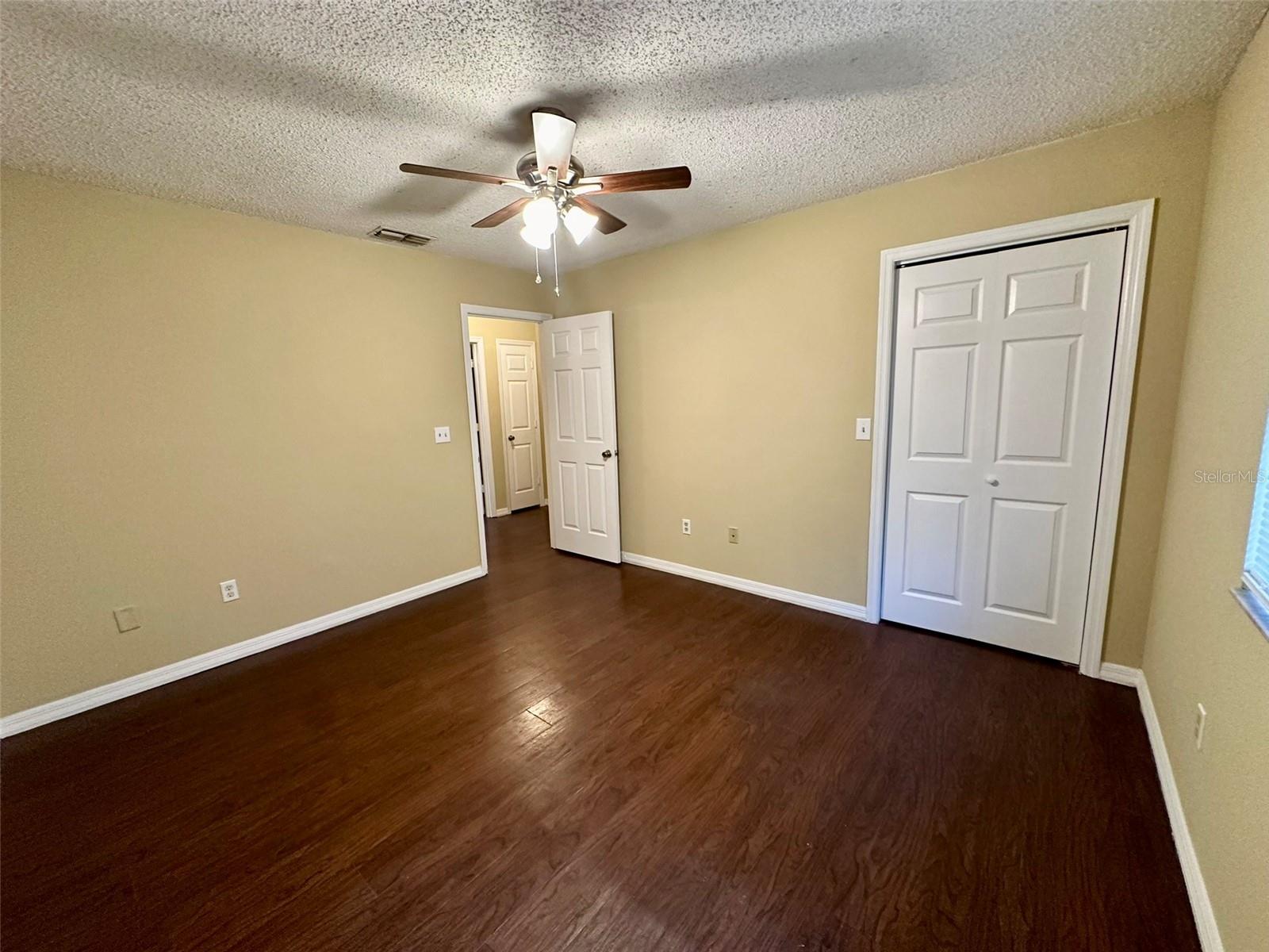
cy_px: 476
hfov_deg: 102.1
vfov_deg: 85.7
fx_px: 513
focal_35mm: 14
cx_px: 634
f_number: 2.2
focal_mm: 2.22
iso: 400
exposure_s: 1/60
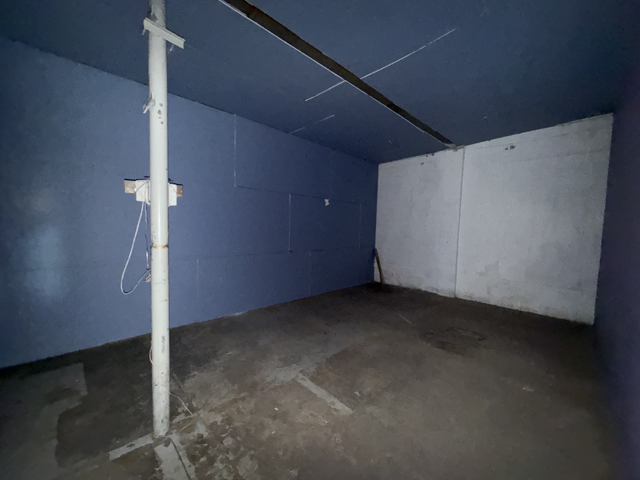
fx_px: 259
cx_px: 320
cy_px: 240
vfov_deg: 85.7
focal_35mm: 14
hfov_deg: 102.1
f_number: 2.2
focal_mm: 2.22
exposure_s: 1/16
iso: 1600
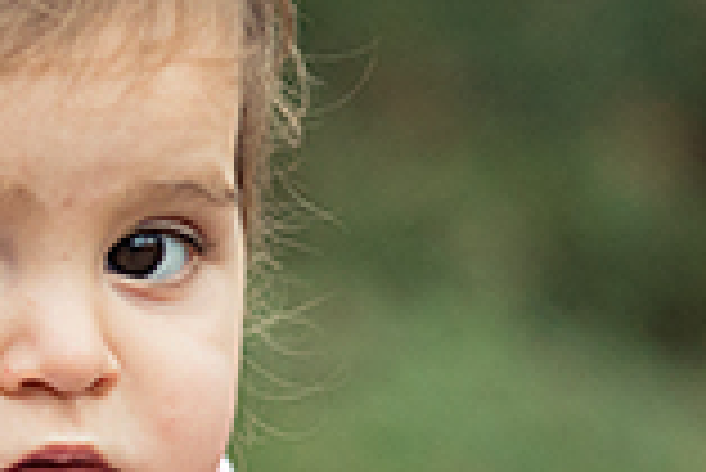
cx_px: -360
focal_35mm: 487
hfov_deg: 4.2
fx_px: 9559
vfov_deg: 2.8
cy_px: 937
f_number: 2.8
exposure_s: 1/1000
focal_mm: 85
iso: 500
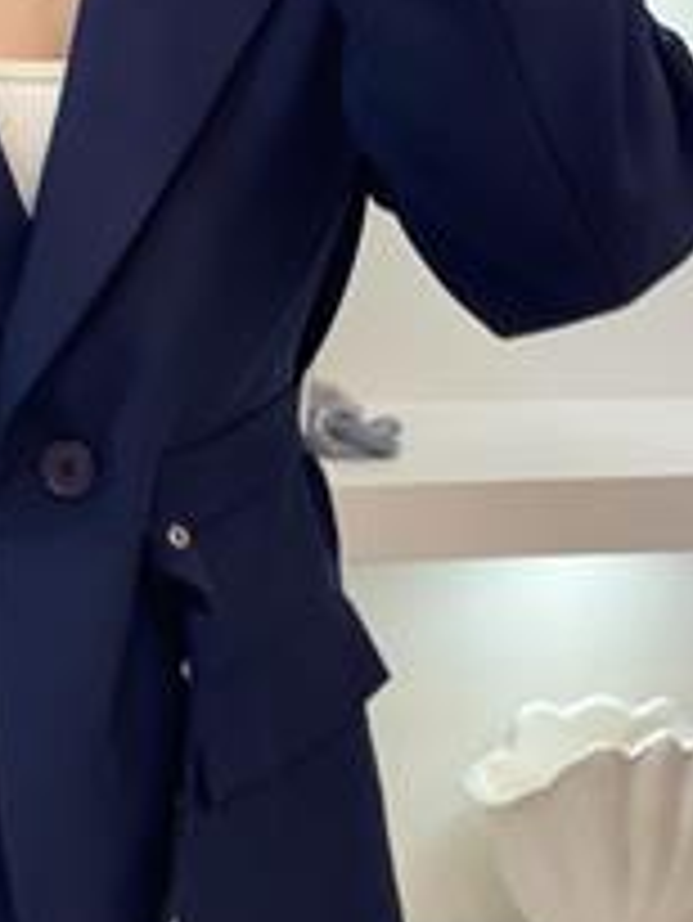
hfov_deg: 13.9
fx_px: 2800
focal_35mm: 105
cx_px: 32
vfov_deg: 18.7
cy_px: 614
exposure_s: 1/100
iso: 80
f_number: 2
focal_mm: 6
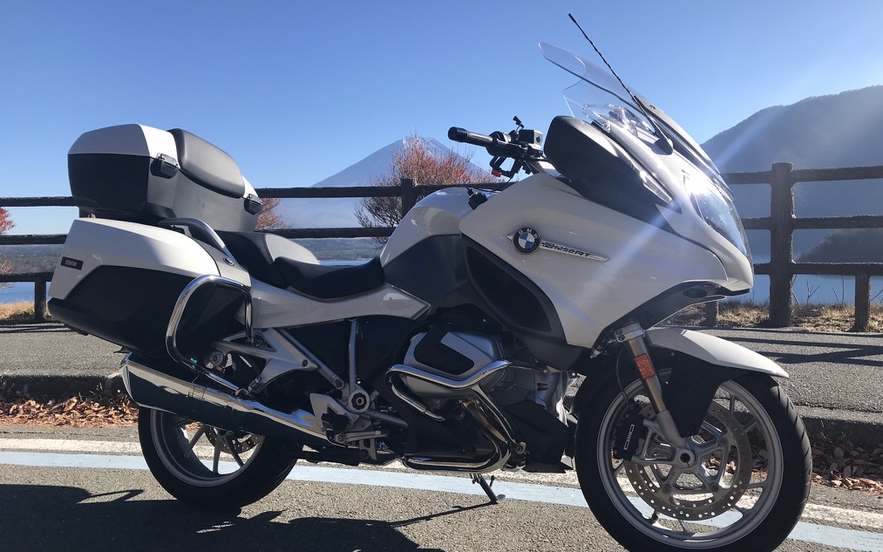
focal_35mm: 30
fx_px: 722
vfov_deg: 41.8
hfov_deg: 62.9
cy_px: 279
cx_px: 445
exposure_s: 1/1808
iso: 20
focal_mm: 3.99
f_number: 1.8
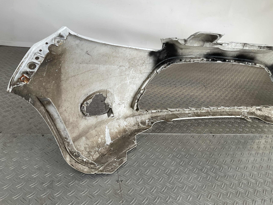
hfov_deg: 61.7
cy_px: 102
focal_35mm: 29
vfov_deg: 48.2
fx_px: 229
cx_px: 136
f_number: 1.8
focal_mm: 3
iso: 32
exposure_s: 1/120
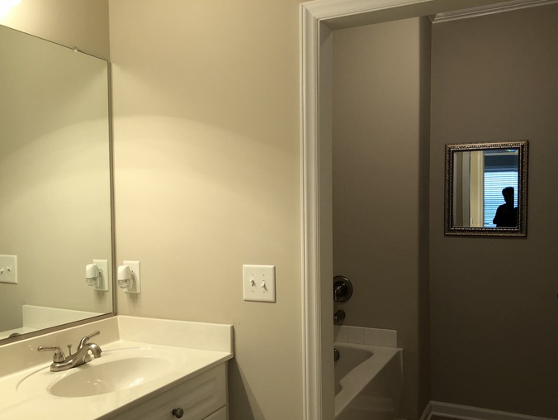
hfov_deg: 56.7
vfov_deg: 44.1
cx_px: 298
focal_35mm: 32
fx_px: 516
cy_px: 236
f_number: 1.8
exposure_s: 1/20
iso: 40
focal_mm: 3.99
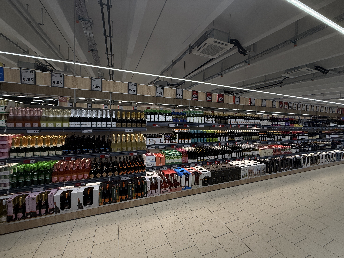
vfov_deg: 85.7
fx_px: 139
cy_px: 129
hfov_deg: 102.1
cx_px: 172
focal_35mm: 14
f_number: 2.2
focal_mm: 2.22
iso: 80
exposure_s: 1/99
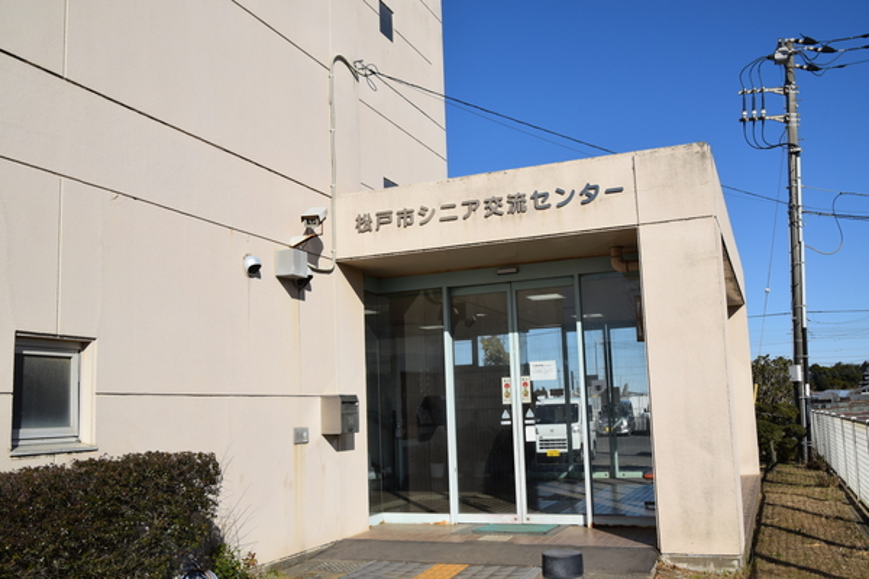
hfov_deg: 57.2
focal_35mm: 33
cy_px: 290
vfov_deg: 40.0
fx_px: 797
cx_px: 434
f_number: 11
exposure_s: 1/500
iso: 200
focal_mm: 22
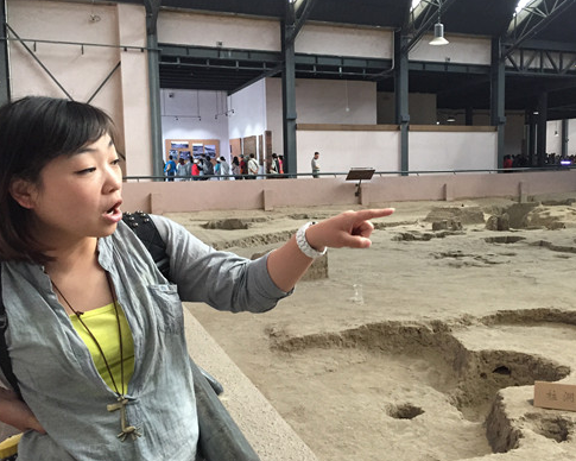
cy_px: 222
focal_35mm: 35
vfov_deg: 42.2
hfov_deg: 51.3
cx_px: 338
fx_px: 597
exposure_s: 1/30
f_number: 2.2
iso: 200
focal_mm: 4.15
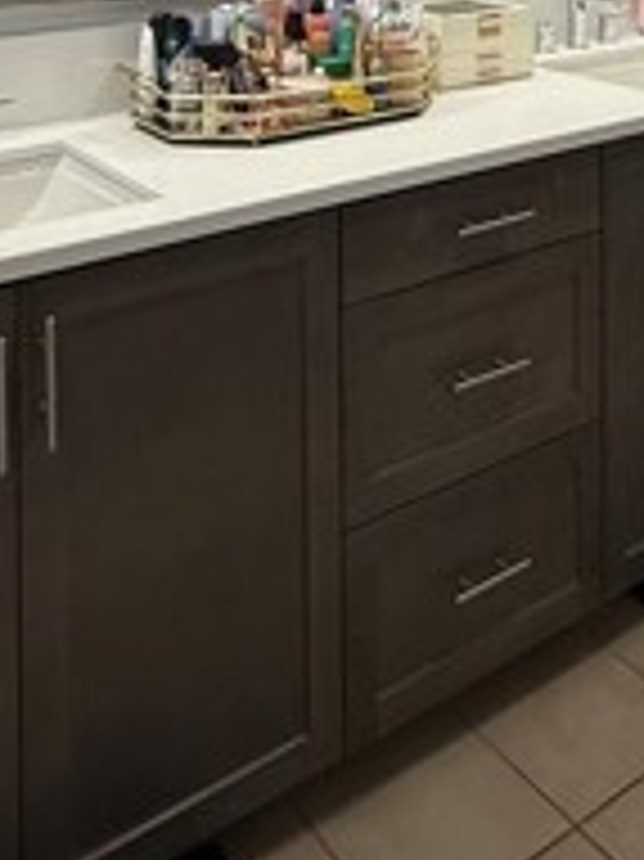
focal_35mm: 47
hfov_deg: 30.8
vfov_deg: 33.5
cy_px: -153
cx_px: 387
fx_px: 1167
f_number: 2.2
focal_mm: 2.22
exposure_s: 1/120
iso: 160
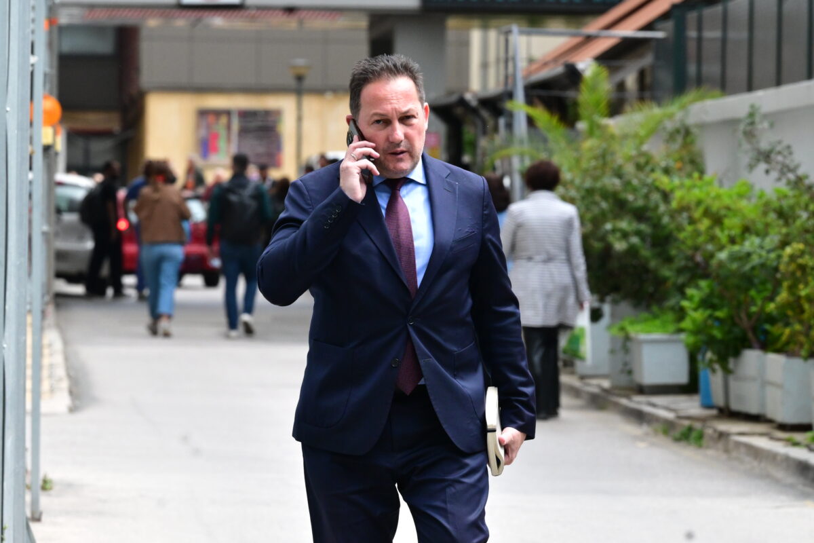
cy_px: 272
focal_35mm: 300
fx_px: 6783
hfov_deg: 6.9
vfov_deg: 4.6
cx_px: 407
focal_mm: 200
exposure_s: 1/1250
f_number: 9
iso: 2500
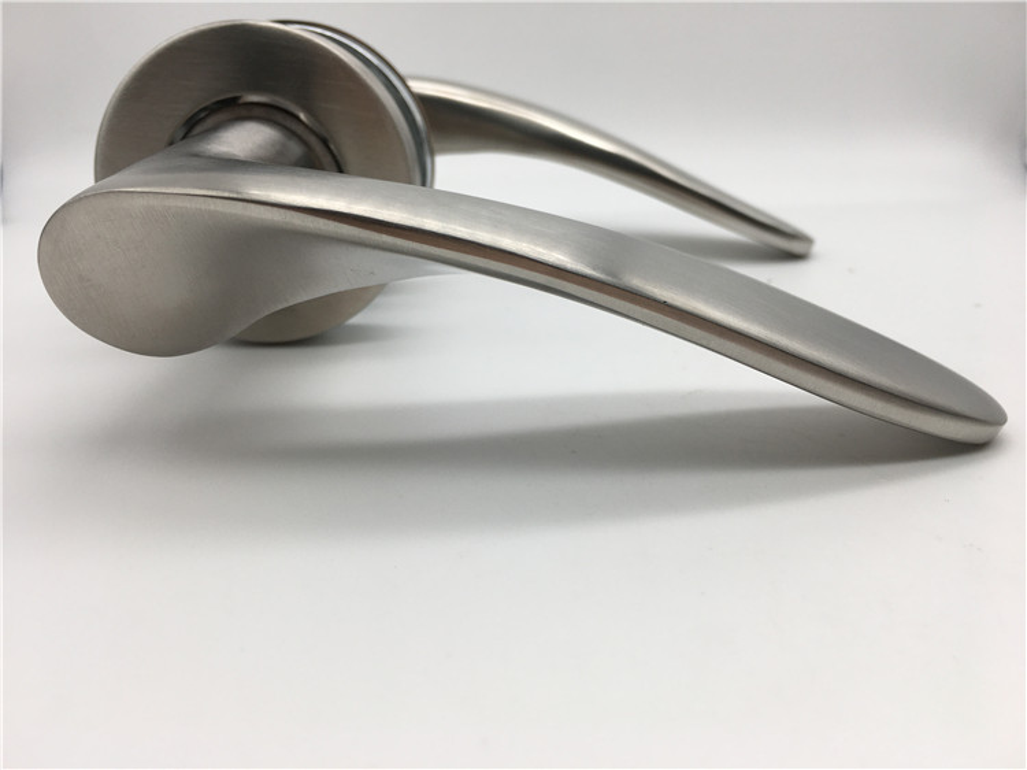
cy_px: 385
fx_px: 860
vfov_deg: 48.2
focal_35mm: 29
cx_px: 514
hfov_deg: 61.7
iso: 25
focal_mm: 4.15
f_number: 2.2
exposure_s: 1/318
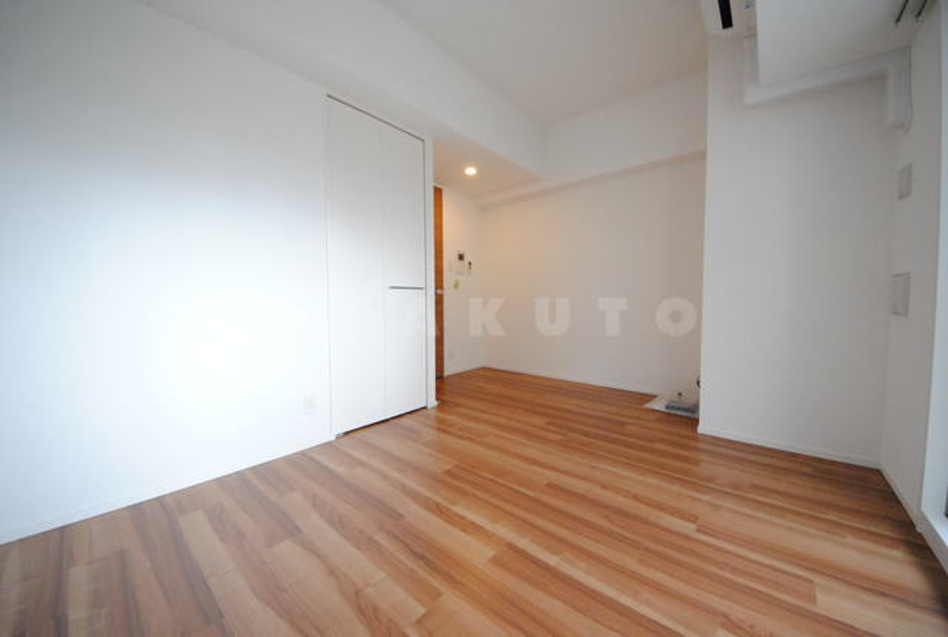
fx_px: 317
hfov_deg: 112.5
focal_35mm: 12
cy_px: 318
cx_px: 474
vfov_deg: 90.3
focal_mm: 8
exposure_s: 1/125
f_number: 5.6
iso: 1600
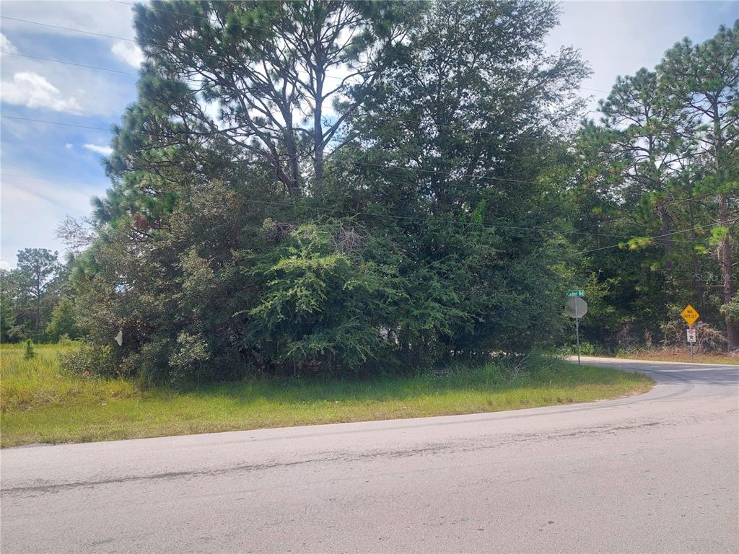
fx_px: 512
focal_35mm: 24
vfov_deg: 56.8
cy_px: 277
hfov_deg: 71.6
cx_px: 370
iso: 40
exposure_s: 1/809
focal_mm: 5.23
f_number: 1.8
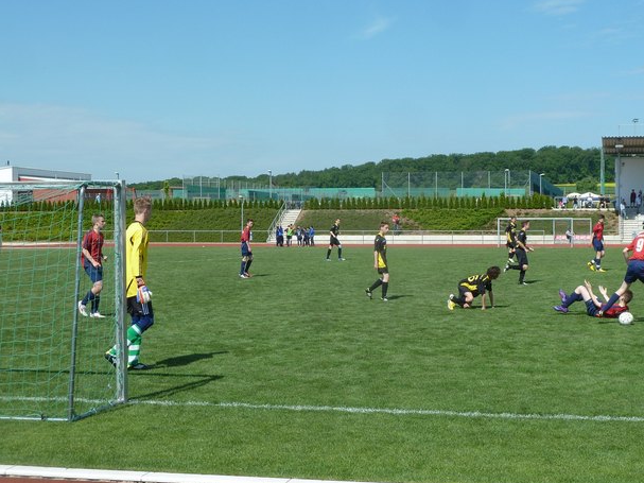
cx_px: 370
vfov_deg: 24.4
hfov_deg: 32.1
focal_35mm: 60
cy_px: 243
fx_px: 1116
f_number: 5
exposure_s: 1/400
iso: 80
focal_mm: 8.5
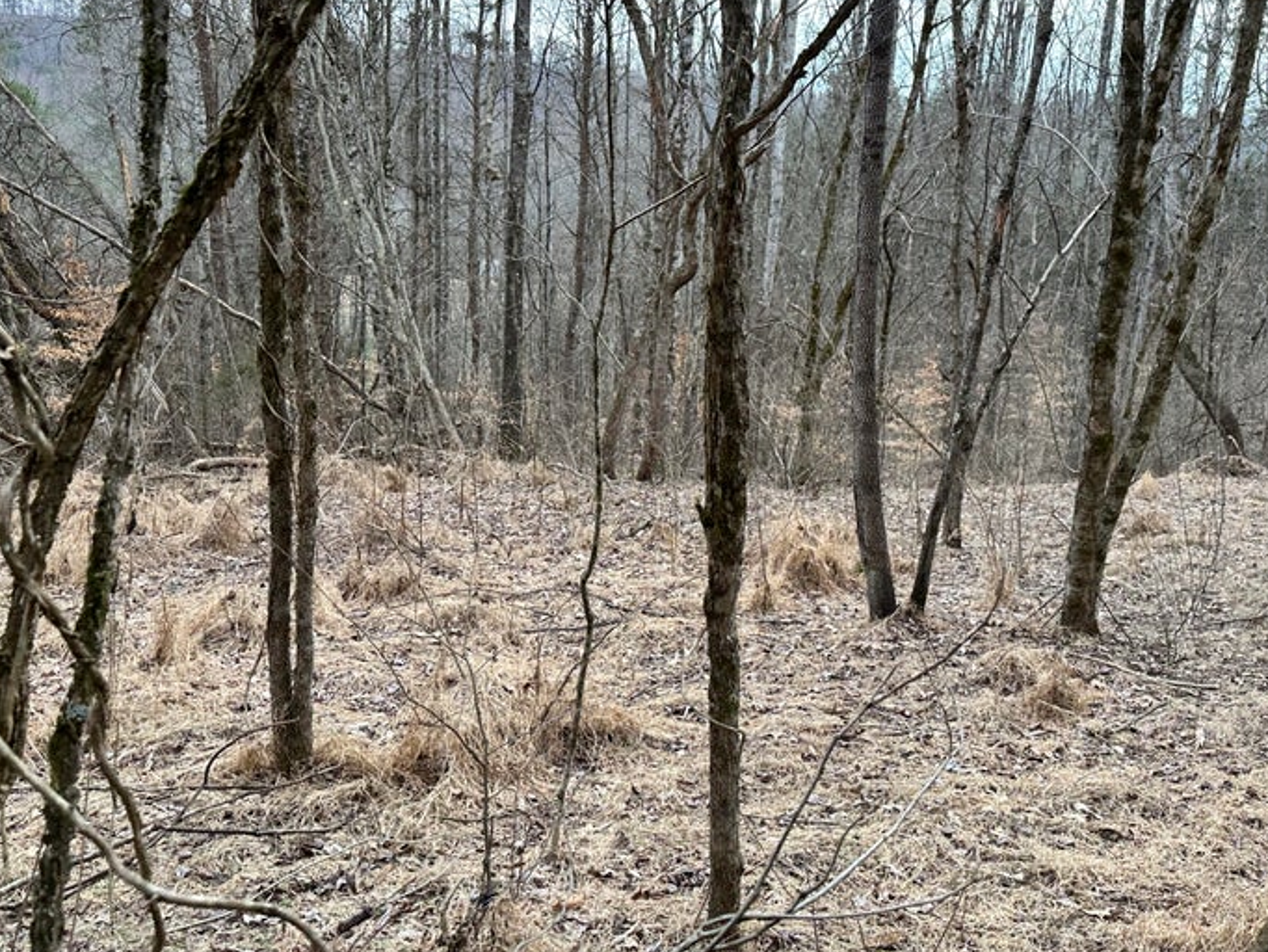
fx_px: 1099
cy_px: 483
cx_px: 657
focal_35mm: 30
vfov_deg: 46.8
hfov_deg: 59.9
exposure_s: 1/594
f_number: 1.78
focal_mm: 6.86
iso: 80
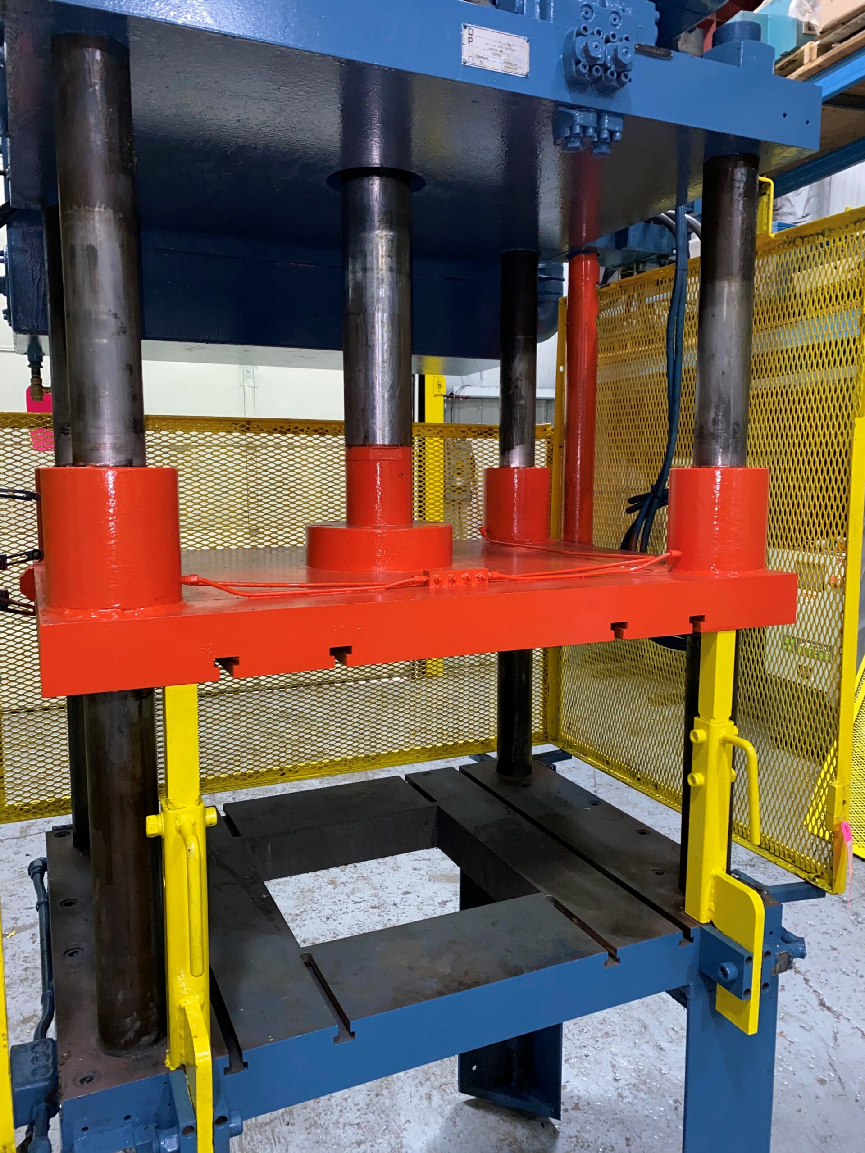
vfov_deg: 67.3
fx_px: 866
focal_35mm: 26
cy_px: 576
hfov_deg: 53.1
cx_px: 432
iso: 64
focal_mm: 4.25
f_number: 1.8
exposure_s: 1/17
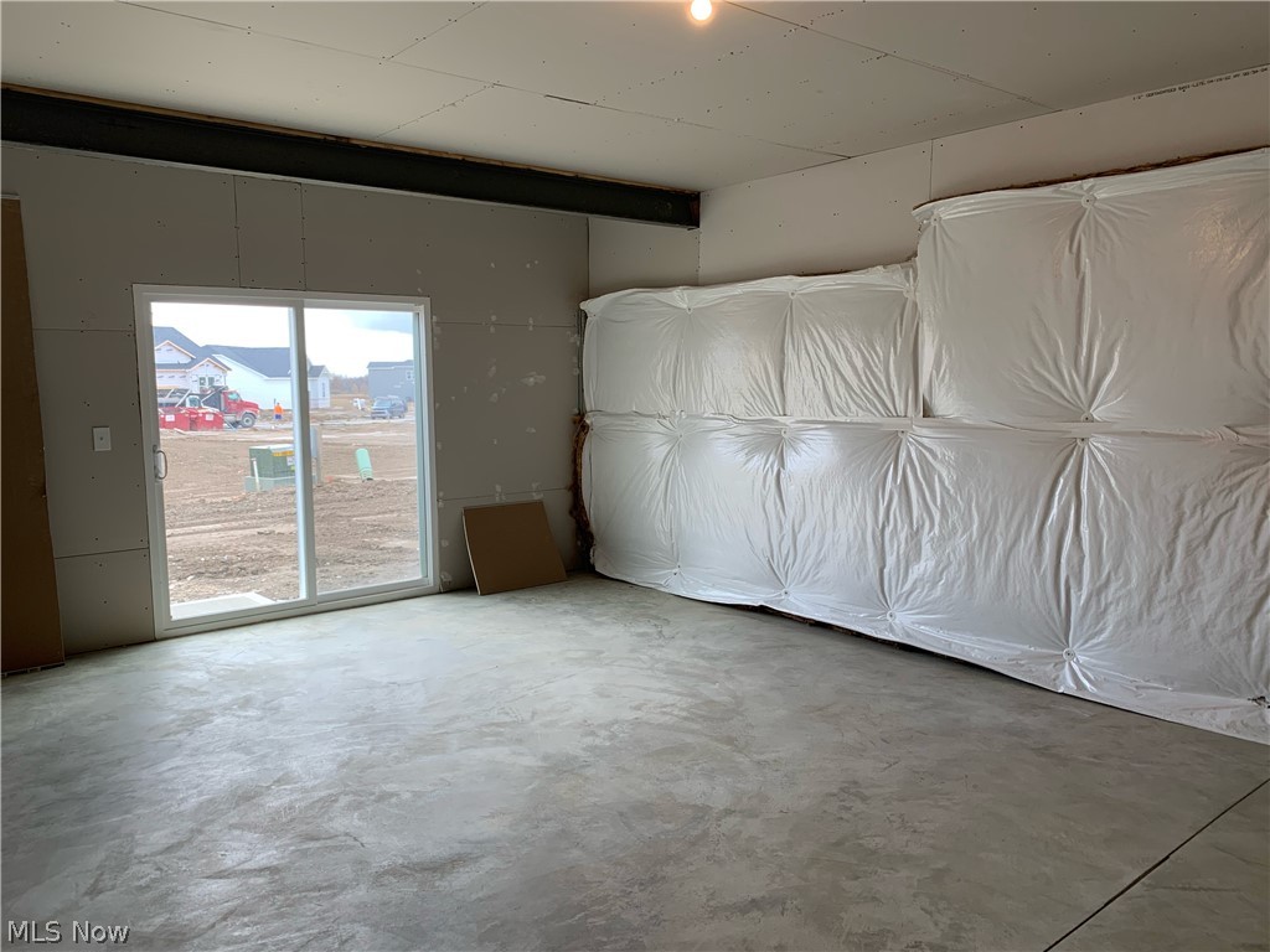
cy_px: 476
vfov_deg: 53.1
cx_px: 635
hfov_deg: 67.3
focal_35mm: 26
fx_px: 954
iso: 32
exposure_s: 1/121
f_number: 1.8
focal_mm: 4.25
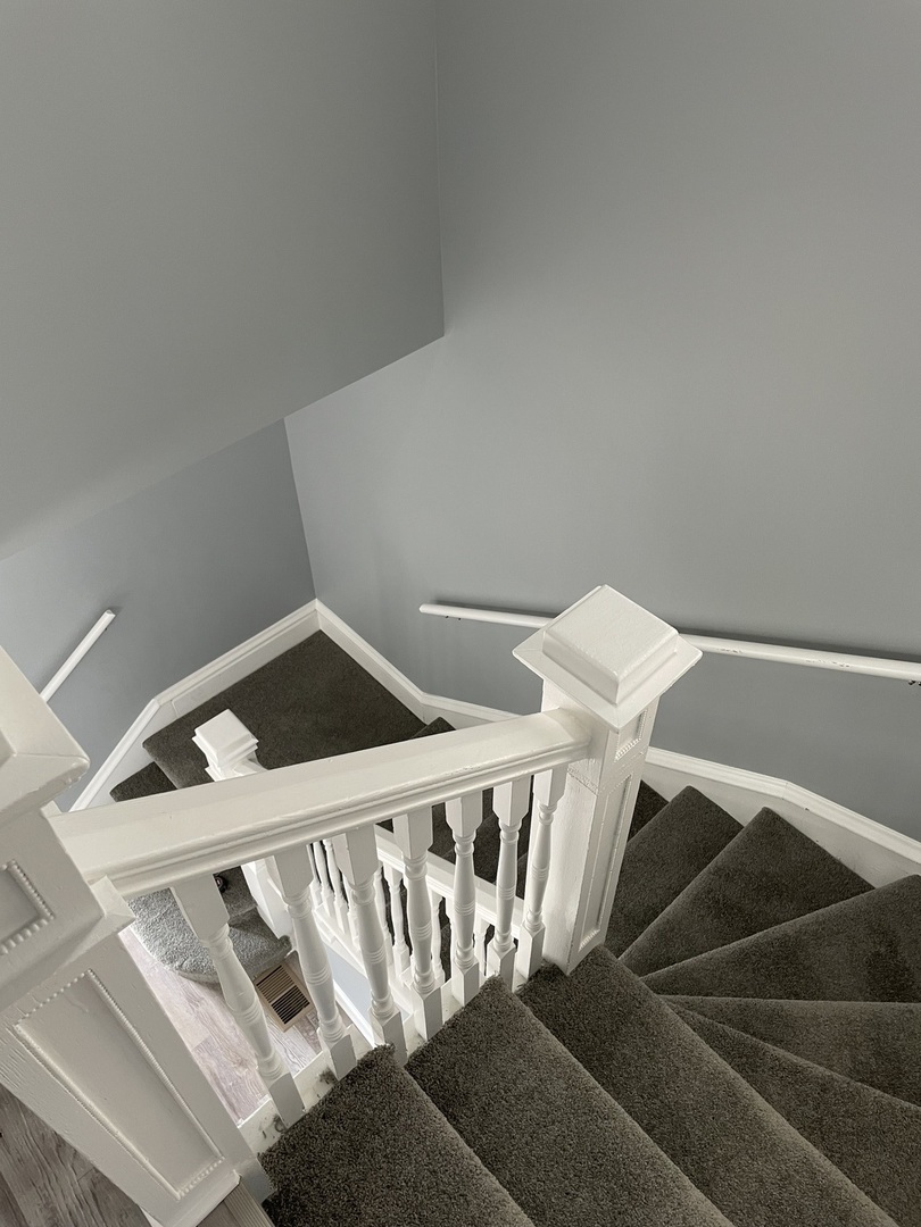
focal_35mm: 26
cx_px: 460
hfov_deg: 53.1
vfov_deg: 67.3
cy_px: 614
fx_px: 922
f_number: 1.6
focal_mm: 4.2
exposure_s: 1/60
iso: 100
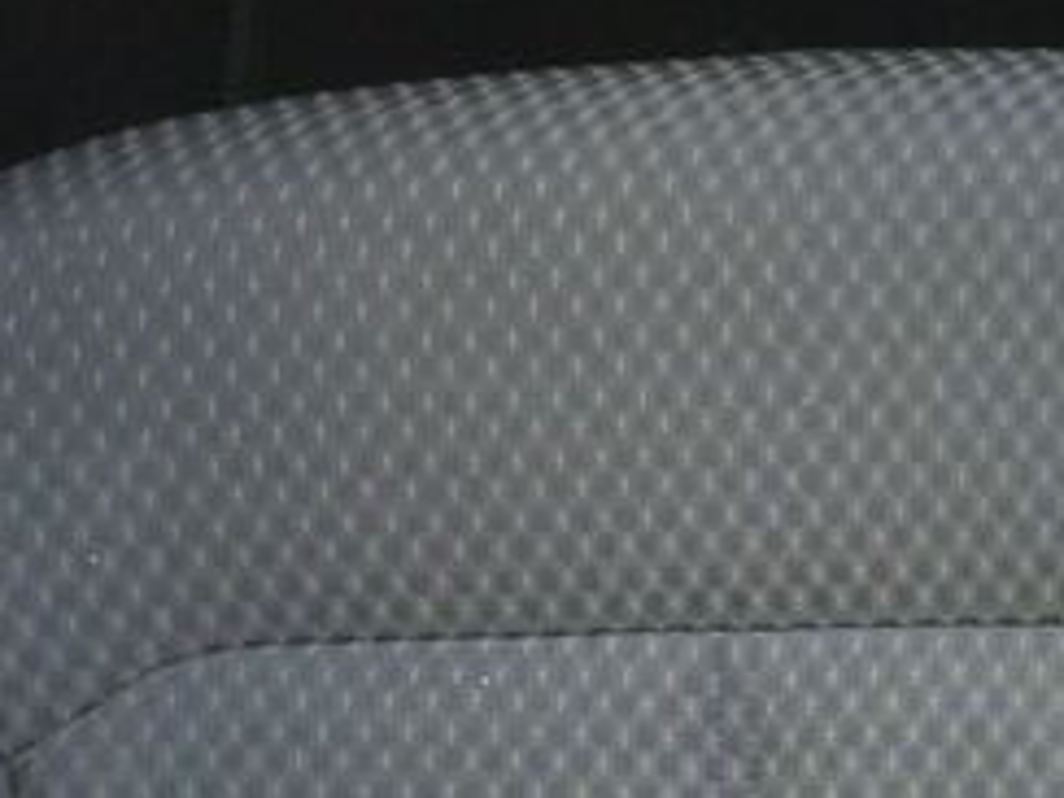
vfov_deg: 13.3
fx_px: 3350
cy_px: 905
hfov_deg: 14.6
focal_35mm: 109
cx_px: 2198
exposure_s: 1/125
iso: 400
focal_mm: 10
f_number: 3.5
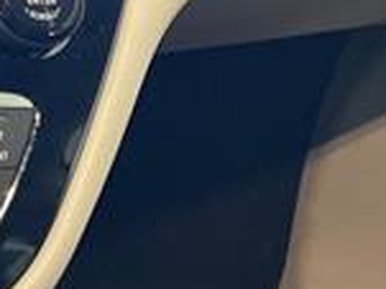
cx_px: -335
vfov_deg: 13.3
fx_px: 1226
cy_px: 18
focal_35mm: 110
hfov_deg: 15.2
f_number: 1.5
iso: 400
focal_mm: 5.7
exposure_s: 1/40
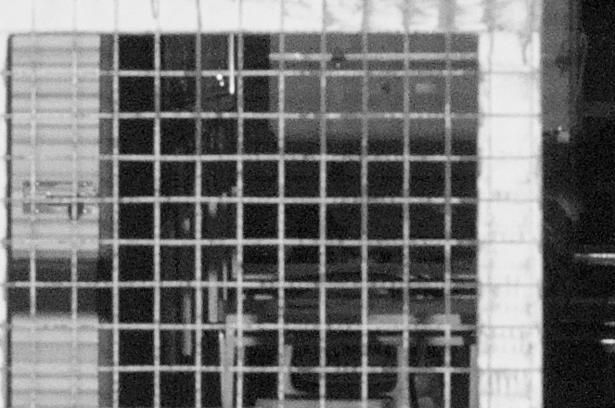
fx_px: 4537
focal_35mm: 266
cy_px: 242
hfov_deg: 7.8
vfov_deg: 5.1
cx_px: 302
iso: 6400
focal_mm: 24
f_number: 9
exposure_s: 1/60
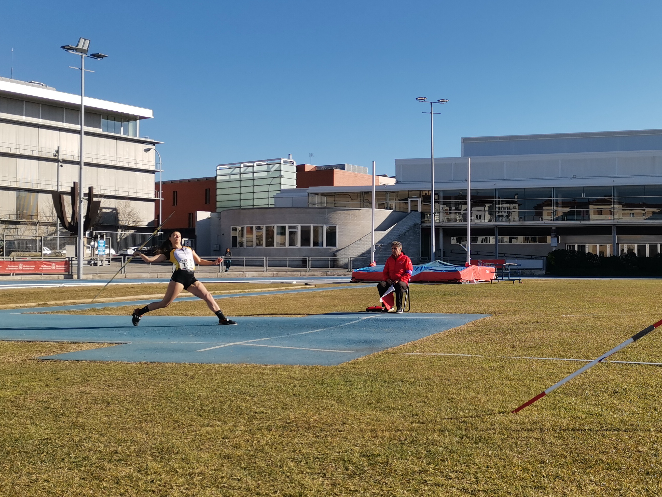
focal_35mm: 40
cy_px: 243
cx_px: 470
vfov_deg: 36.0
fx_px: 765
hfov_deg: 45.7
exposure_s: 1/1724
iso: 50
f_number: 1.8
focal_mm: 4.75
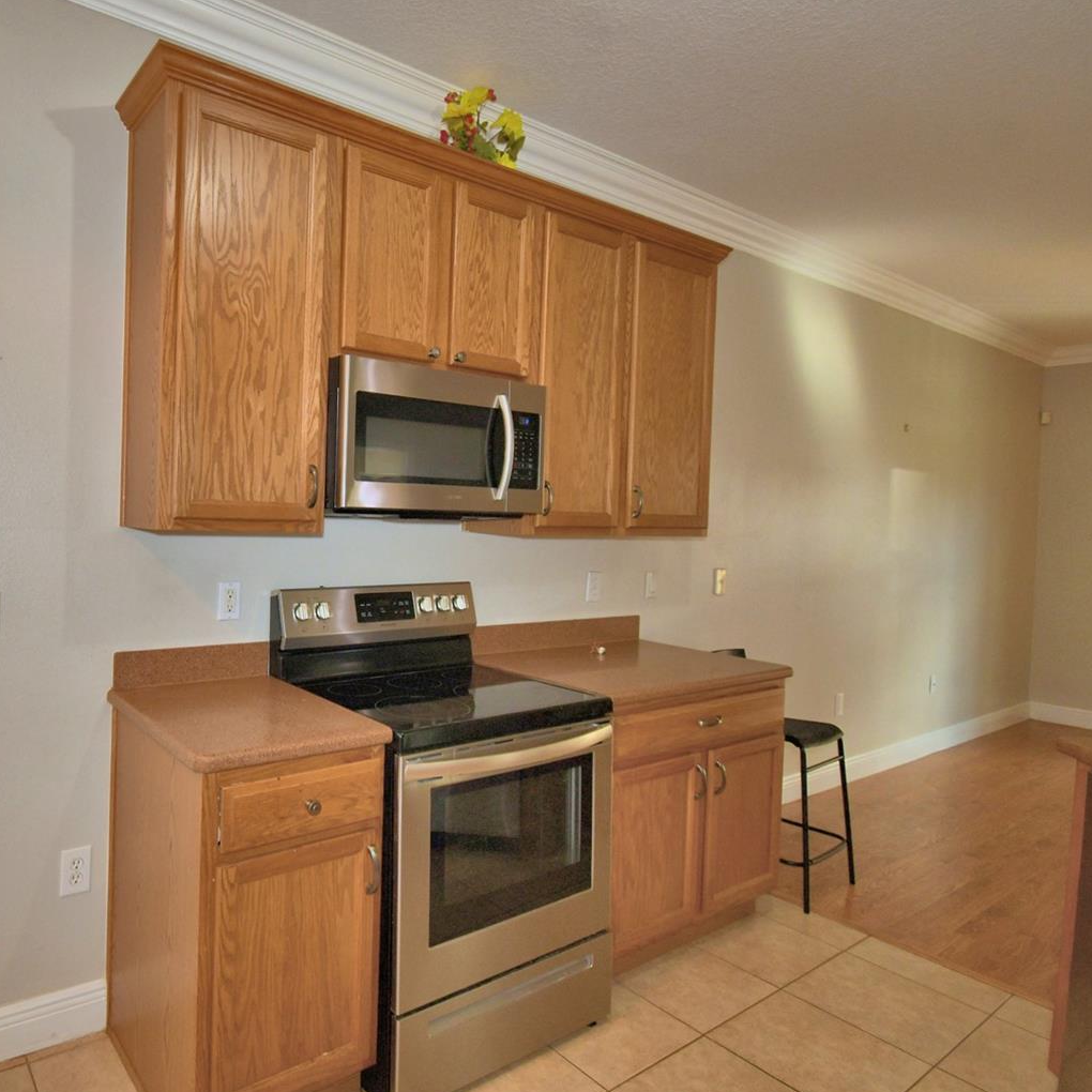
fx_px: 714
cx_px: 332
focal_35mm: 20
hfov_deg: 71.7
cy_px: 530
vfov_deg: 74.8
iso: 200
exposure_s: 1/50
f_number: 4.5
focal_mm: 10
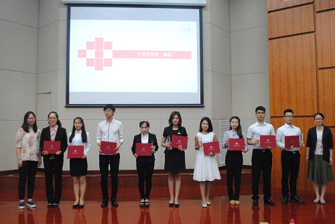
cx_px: 168
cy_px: 112
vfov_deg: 40.0
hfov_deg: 57.2
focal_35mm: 33
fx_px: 307
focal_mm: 22
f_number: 5
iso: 1600
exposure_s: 1/30
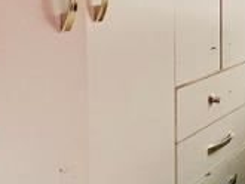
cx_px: 529
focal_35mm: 63
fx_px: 446
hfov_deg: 17.4
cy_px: 25
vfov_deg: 22.8
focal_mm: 1.57
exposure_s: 1/50
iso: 160
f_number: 1.8
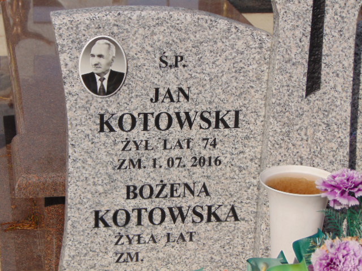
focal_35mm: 108
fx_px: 1129
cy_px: 136
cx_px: 181
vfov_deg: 13.7
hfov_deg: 18.2
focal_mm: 19.4
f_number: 10.1
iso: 80
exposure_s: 1/320
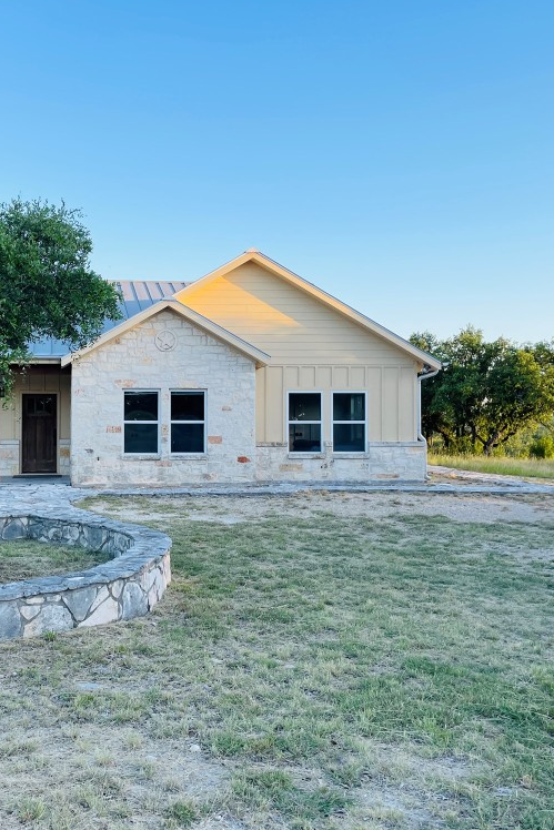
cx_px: 155
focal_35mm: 37
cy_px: 415
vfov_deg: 51.9
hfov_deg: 35.3
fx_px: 854
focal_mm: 4.2
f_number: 1.6
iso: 32
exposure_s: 1/600
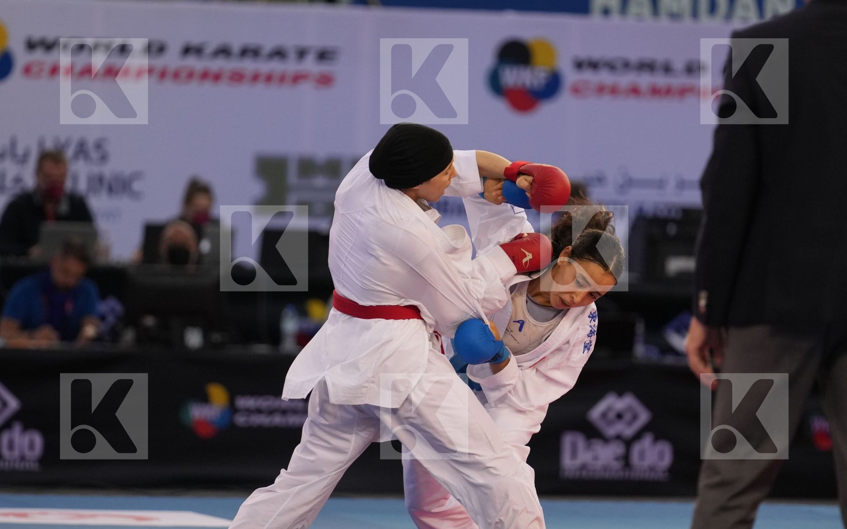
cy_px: 248
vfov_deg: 4.3
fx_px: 7086
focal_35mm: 307
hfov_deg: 6.8
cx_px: 424
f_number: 2.8
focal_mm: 200
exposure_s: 1/1000
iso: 1600
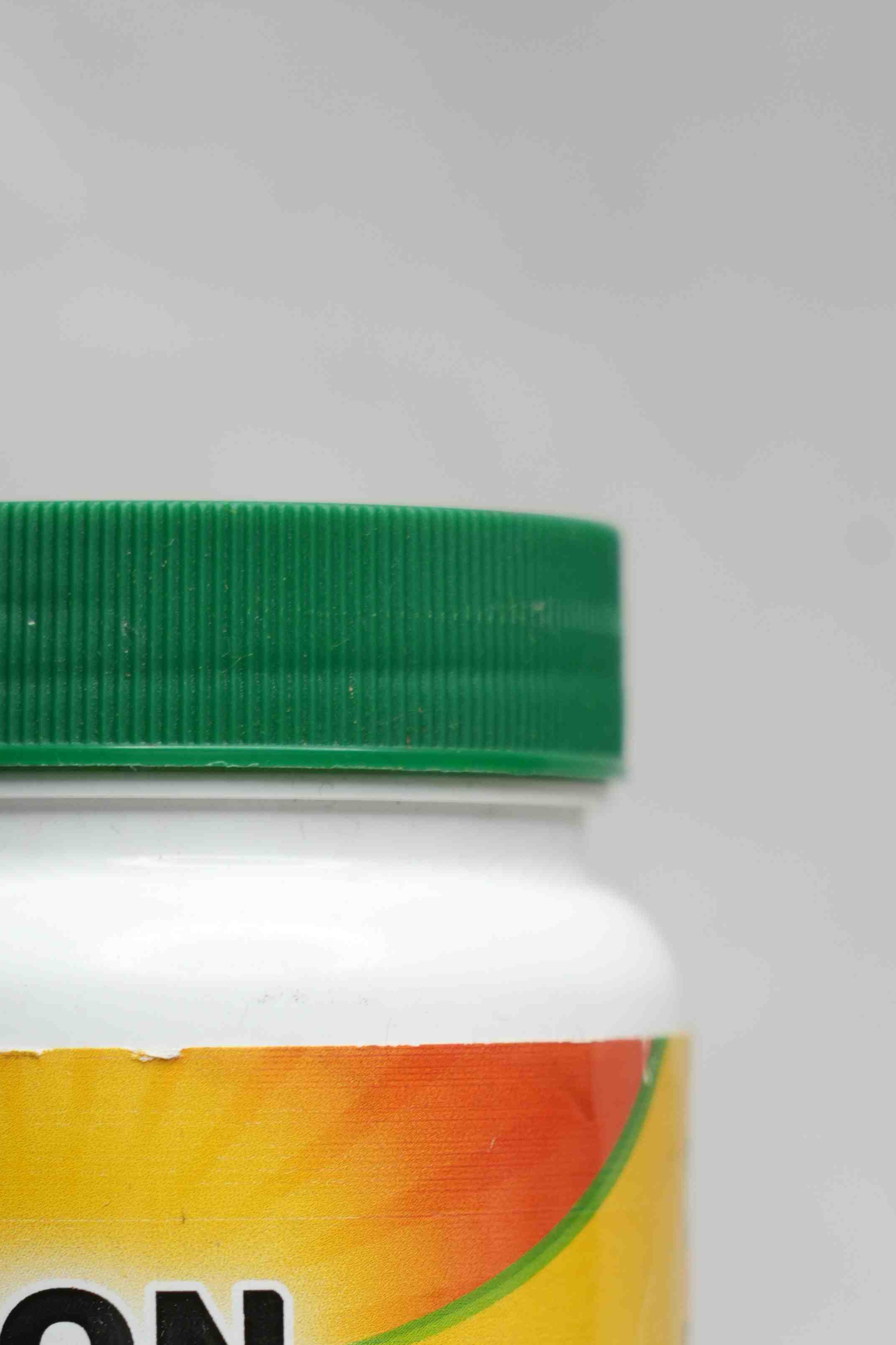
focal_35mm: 227
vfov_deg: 9.0
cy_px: 1309
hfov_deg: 6.0
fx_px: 8476
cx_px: 197
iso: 250
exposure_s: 1/60
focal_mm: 104
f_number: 5.6
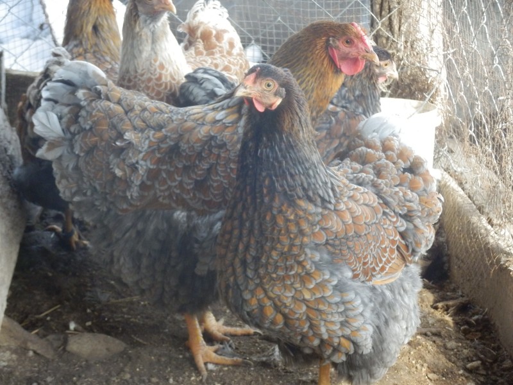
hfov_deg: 15.9
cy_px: 192
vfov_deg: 12.0
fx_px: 1838
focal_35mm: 124
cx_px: 256
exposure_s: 1/100
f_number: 5.7
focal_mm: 21.9
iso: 800
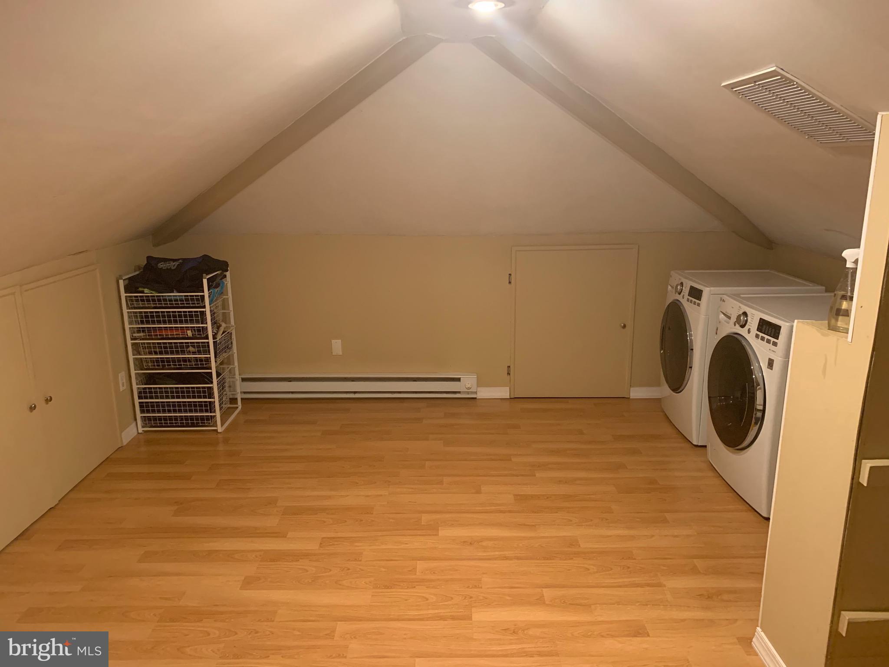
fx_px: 668
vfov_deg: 53.1
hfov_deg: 67.3
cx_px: 444
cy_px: 334
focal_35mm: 26
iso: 400
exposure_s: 1/40
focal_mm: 4.25
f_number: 1.8
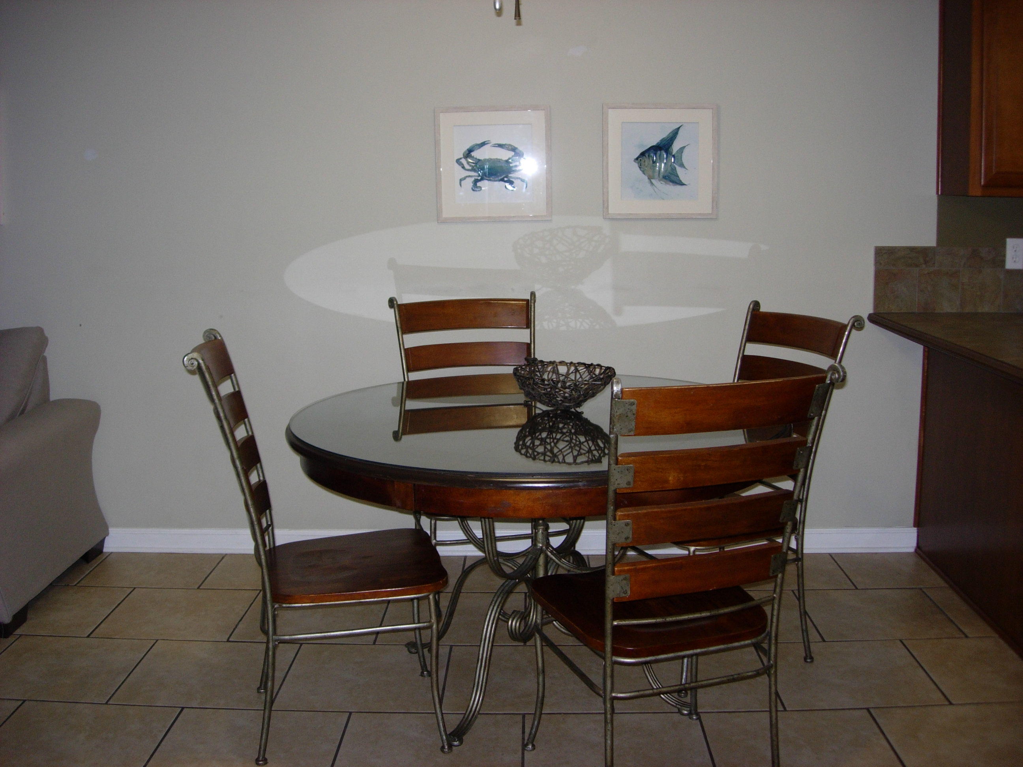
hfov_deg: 49.0
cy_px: 384
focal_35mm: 38
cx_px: 512
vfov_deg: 37.7
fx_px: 1123
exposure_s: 1/64
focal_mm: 7.8
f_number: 2.8
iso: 79
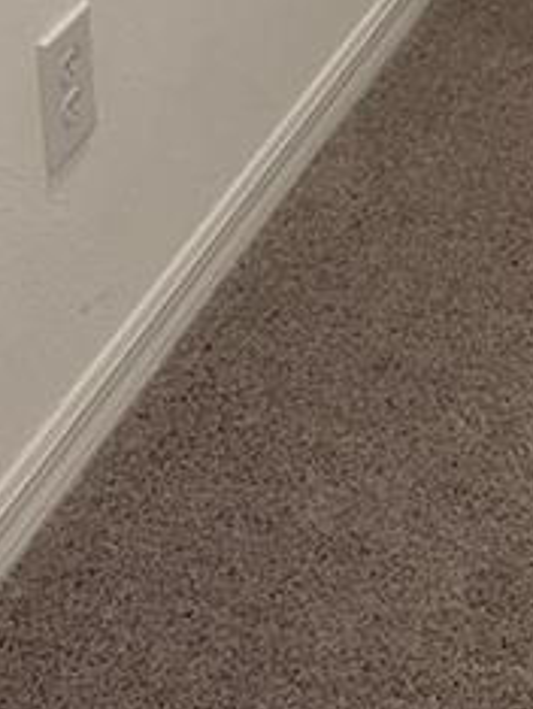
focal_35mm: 123
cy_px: -685
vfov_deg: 13.7
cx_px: 899
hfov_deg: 11.4
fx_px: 2521
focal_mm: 6.76
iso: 125
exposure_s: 1/120
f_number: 1.78
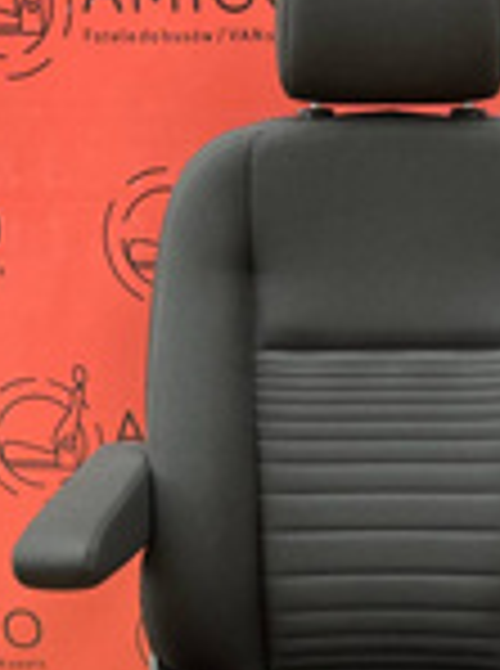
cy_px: 612
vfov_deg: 29.4
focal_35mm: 63
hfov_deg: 23.0
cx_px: 360
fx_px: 1219
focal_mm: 5.1
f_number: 1.6
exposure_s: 1/121
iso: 50
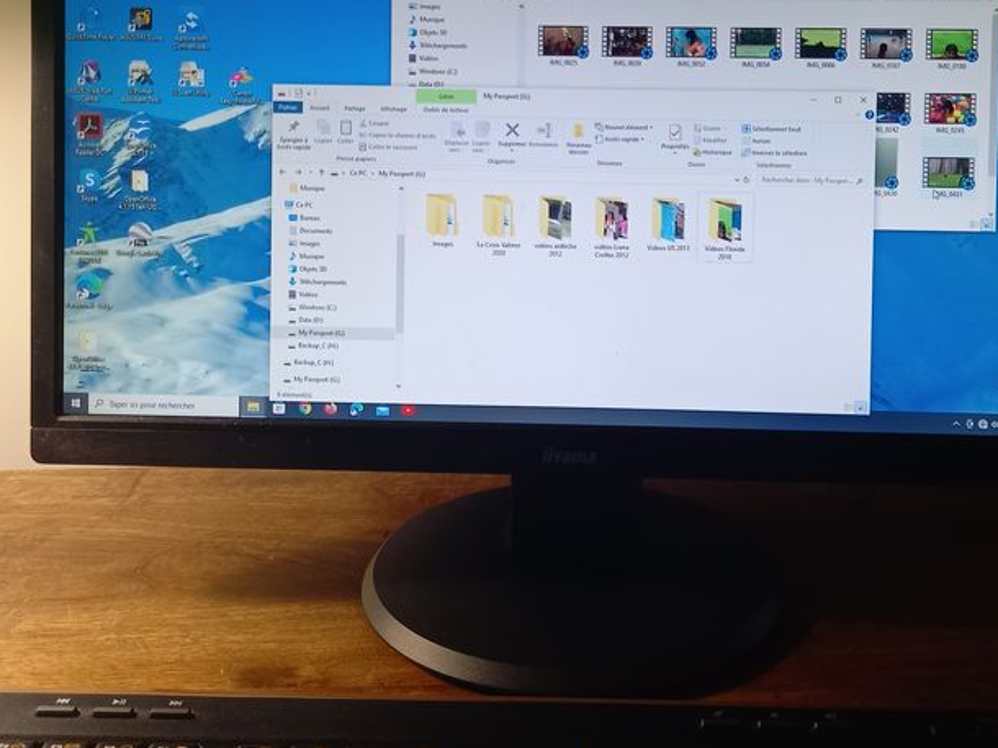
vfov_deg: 34.8
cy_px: 249
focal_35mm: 41
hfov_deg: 45.4
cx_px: 620
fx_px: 1182
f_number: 1.8
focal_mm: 4.65
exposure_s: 1/50
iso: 250
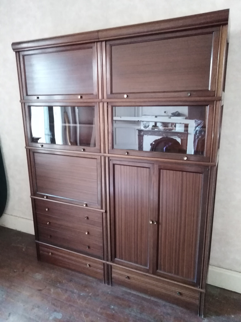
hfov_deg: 54.9
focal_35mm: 25
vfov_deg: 69.4
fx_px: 232
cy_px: 161
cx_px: 120
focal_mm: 3.46
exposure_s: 1/12
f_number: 2.2
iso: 1871
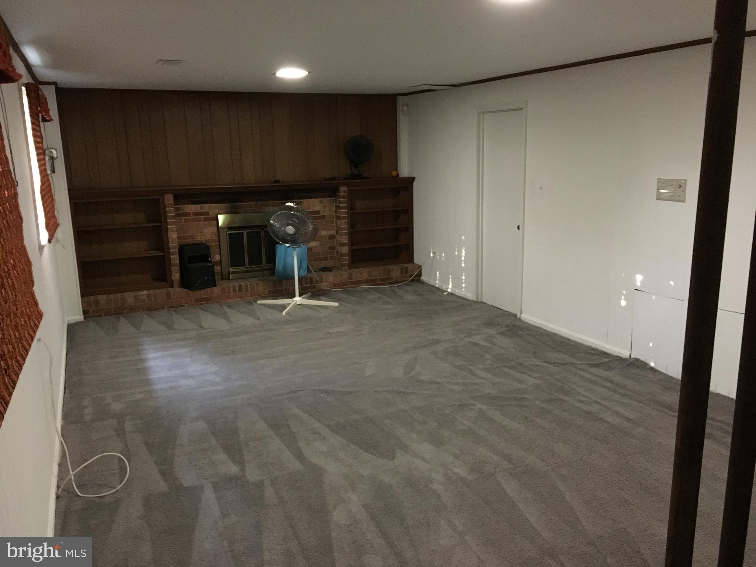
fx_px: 633
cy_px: 284
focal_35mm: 29
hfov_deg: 61.7
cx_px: 378
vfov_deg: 48.2
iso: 400
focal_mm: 4.15
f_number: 2.2
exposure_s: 1/15
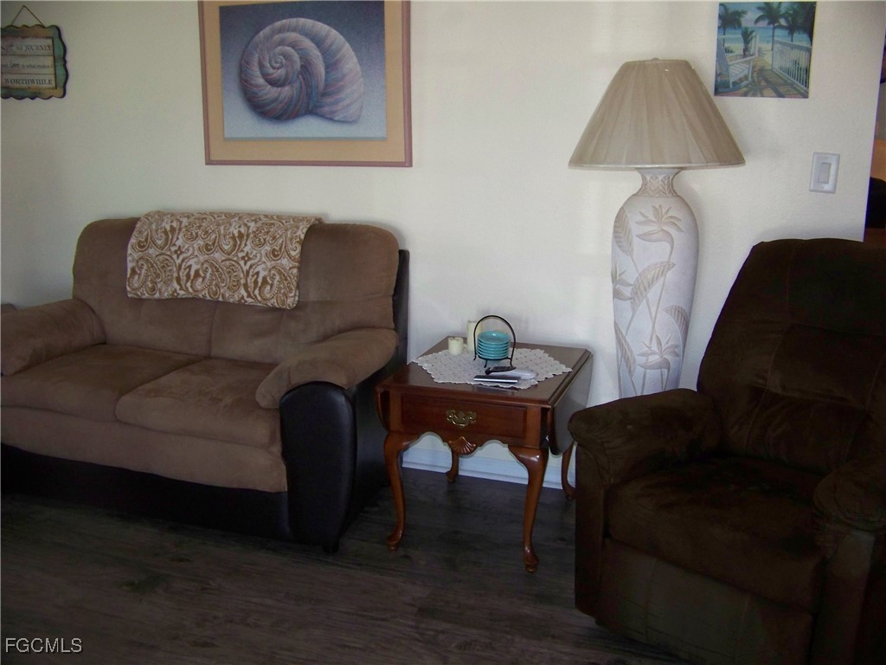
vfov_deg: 39.7
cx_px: 443
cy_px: 332
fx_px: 921
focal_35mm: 36
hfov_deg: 51.4
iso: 200
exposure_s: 1/30
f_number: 2.8
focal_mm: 5.85
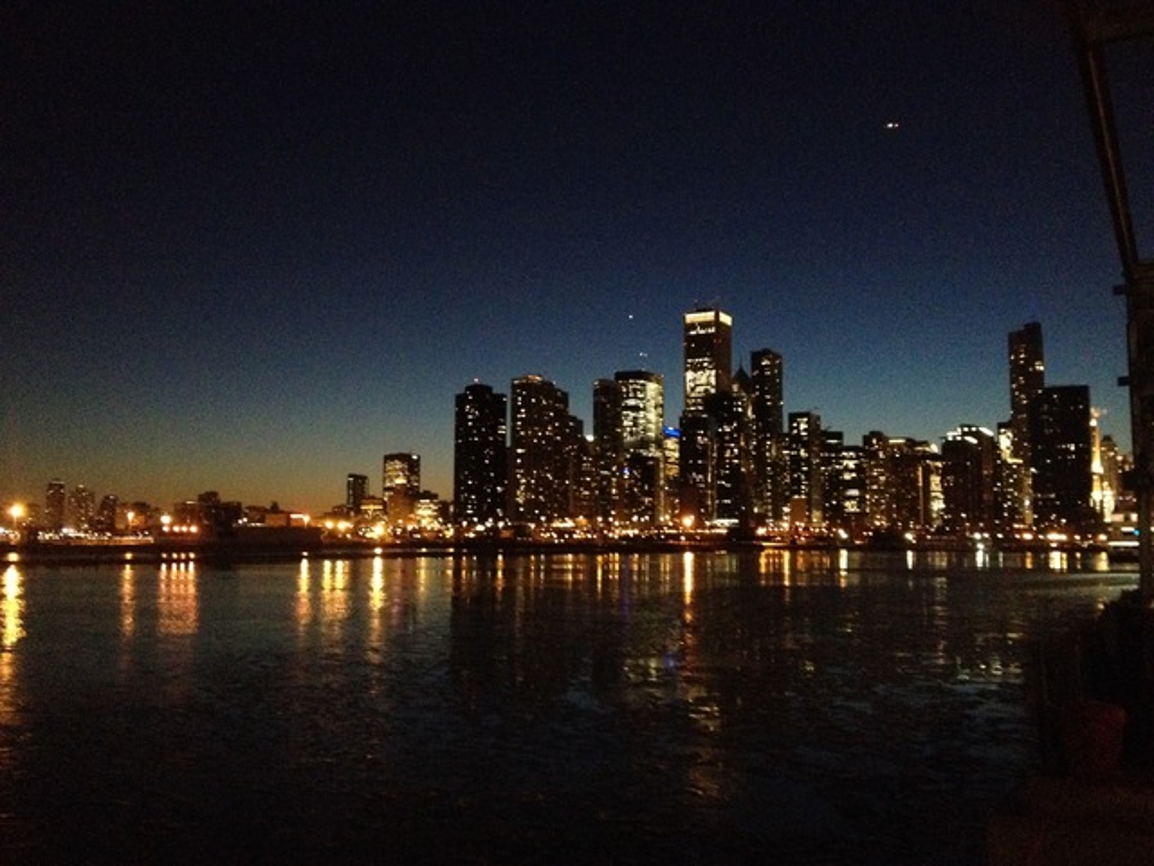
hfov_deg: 52.6
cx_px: 577
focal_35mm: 35
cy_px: 433
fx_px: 1167
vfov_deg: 40.7
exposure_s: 1/15
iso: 800
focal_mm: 4.28
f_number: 2.4
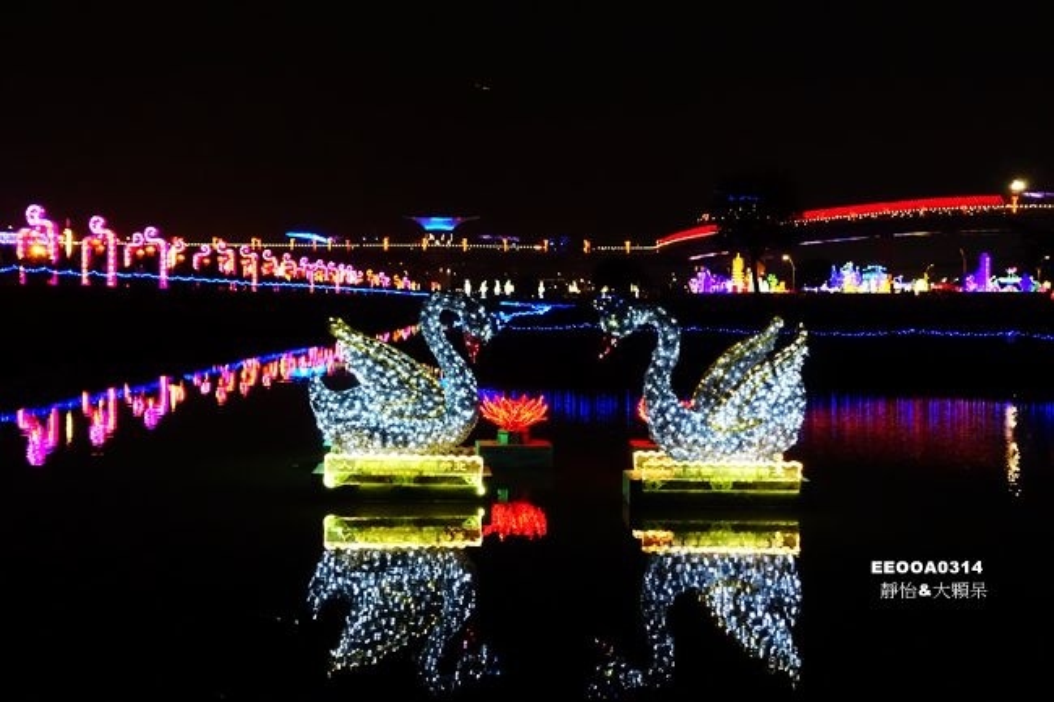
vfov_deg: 28.1
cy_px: 351
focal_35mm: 48
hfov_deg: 41.1
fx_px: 1405
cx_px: 527
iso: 3200
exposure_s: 1/125
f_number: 2.8
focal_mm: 17.49
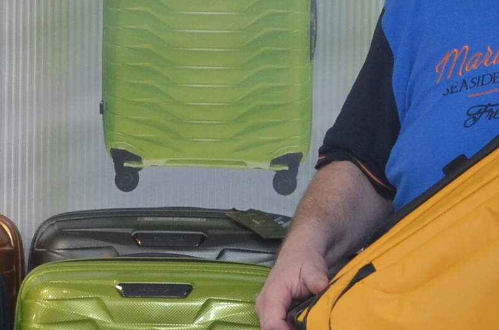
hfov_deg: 9.2
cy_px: 24
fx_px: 3084
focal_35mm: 223
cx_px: 187
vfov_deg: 6.1
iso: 800
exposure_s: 1/60
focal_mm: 32
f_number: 4
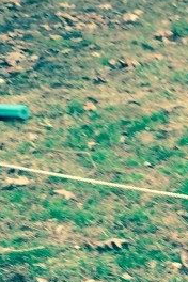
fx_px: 948
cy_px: 193
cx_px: 323
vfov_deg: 16.9
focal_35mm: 121
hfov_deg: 10.7
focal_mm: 4.12
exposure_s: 1/191
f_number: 2.2
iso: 32
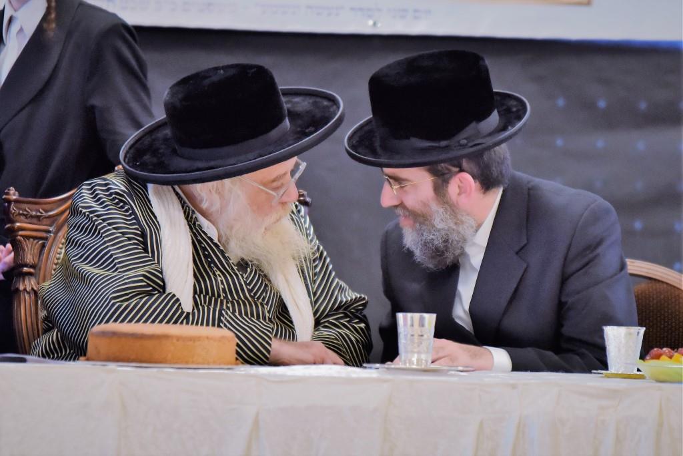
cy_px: 228
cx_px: 342
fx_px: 3795
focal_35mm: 200
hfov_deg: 10.3
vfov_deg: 6.9
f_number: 2.8
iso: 1600
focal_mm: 200
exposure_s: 1/400
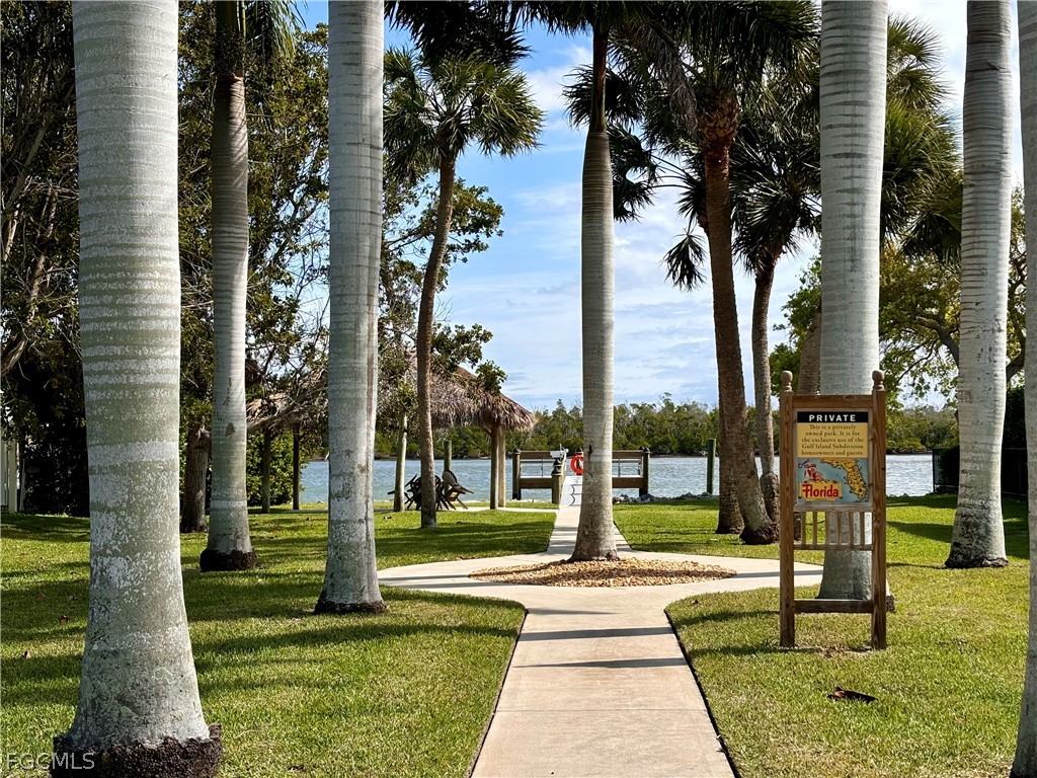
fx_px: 1558
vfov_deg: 28.0
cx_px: 518
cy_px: 389
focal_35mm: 52
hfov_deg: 36.8
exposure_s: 1/2933
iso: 40
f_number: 1.6
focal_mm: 5.96
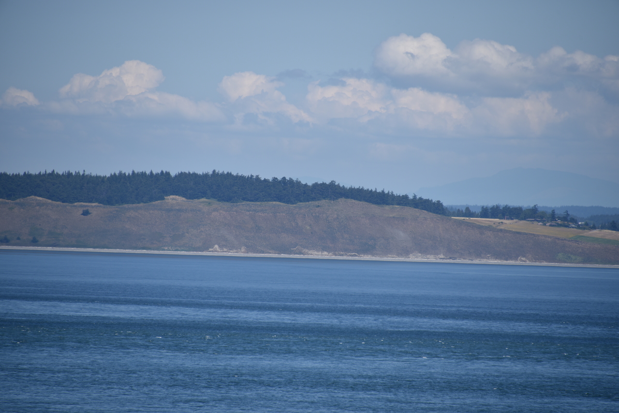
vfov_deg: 4.6
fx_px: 5159
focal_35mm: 300
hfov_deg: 6.9
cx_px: 310
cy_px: 206
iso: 100
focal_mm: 300
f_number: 6.3
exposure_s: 1/640
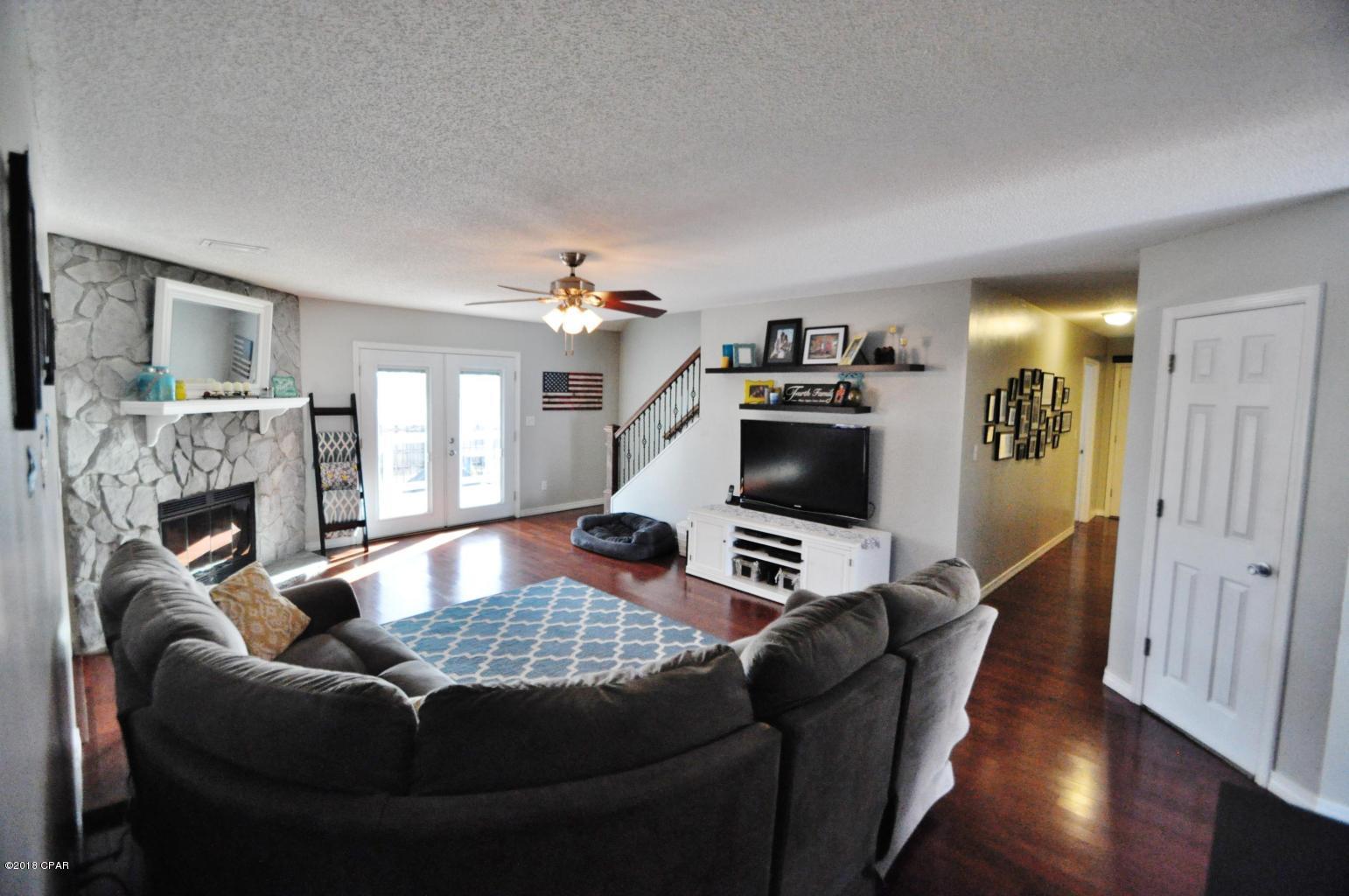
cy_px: 448
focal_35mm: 15
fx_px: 561
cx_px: 674
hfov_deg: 100.5
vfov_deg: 77.2
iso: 1600
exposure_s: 1/250
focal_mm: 10
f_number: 3.5
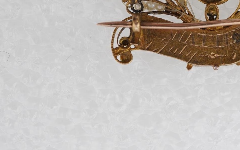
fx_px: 563
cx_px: 206
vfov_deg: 15.0
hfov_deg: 23.6
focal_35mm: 86
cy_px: 12
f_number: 16
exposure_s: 1/125
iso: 500
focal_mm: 30
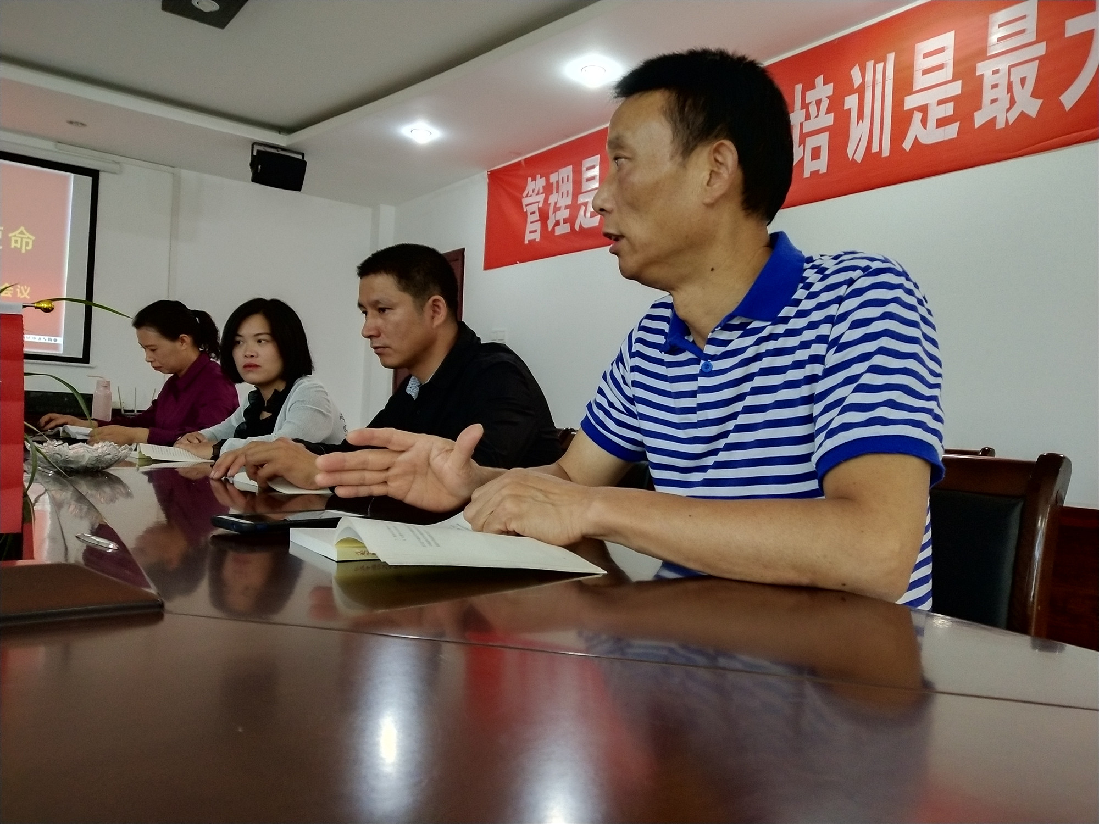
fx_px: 952
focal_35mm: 30
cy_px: 412
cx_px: 550
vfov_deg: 46.8
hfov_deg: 60.0
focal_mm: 3.95
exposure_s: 1/50
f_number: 1.8
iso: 230
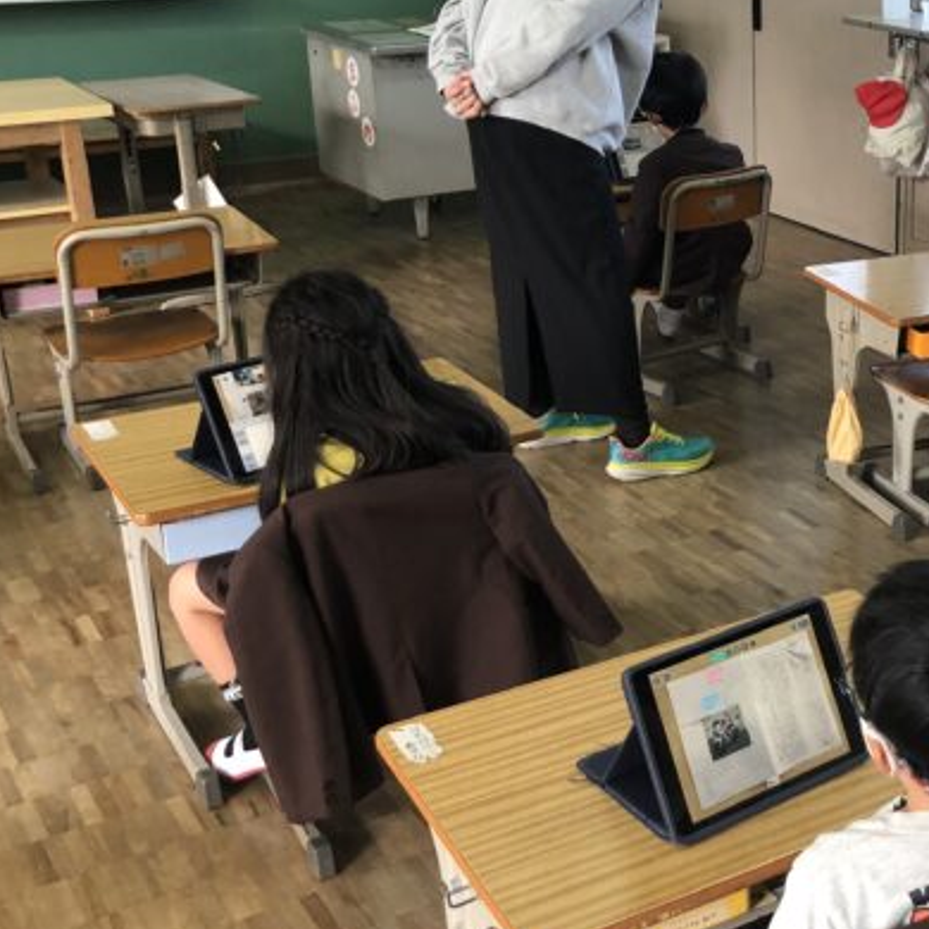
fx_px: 1579
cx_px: 877
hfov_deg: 30.9
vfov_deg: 32.7
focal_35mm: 52
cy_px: 401
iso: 25
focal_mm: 3.99
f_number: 1.8
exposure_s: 1/30
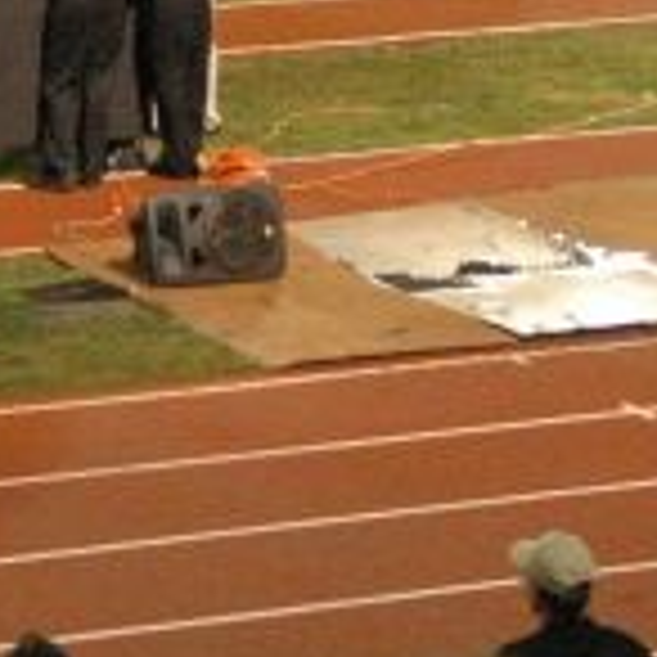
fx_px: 6141
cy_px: -418
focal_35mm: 286
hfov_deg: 6.1
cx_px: 374
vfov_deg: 6.0
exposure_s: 1/60
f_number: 2.8
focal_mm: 32
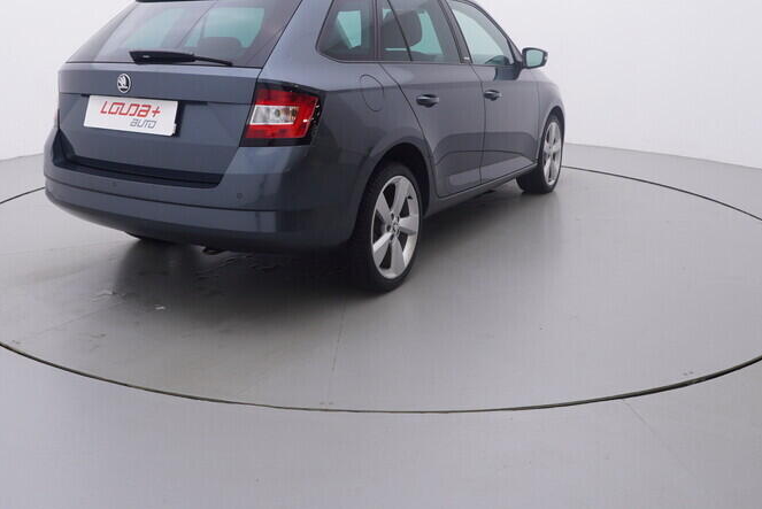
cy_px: 117
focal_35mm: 35
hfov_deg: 54.4
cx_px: 310
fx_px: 736
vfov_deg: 37.1
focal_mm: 15
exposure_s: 1/80
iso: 200
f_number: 5
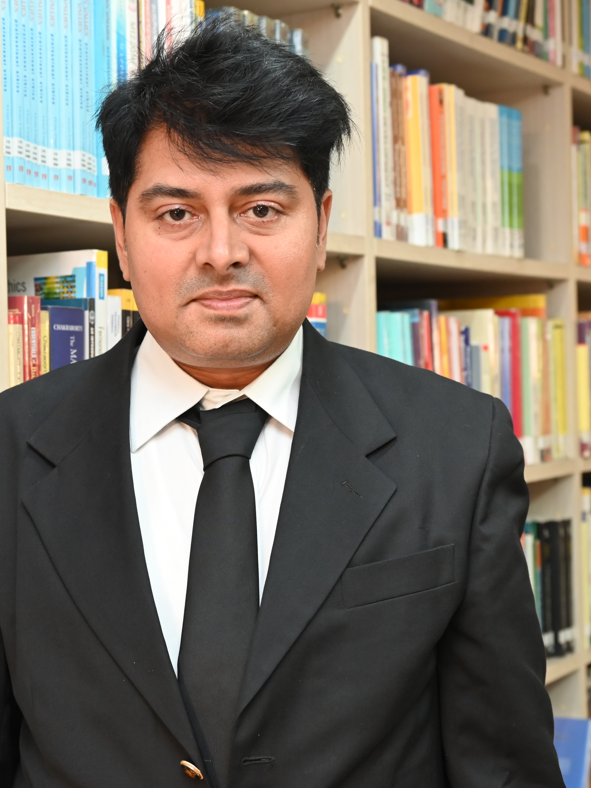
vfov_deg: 29.8
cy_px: 393
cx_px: 238
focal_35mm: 65
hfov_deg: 22.6
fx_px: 1480
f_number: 5.3
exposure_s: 1/60
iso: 1800
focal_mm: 45
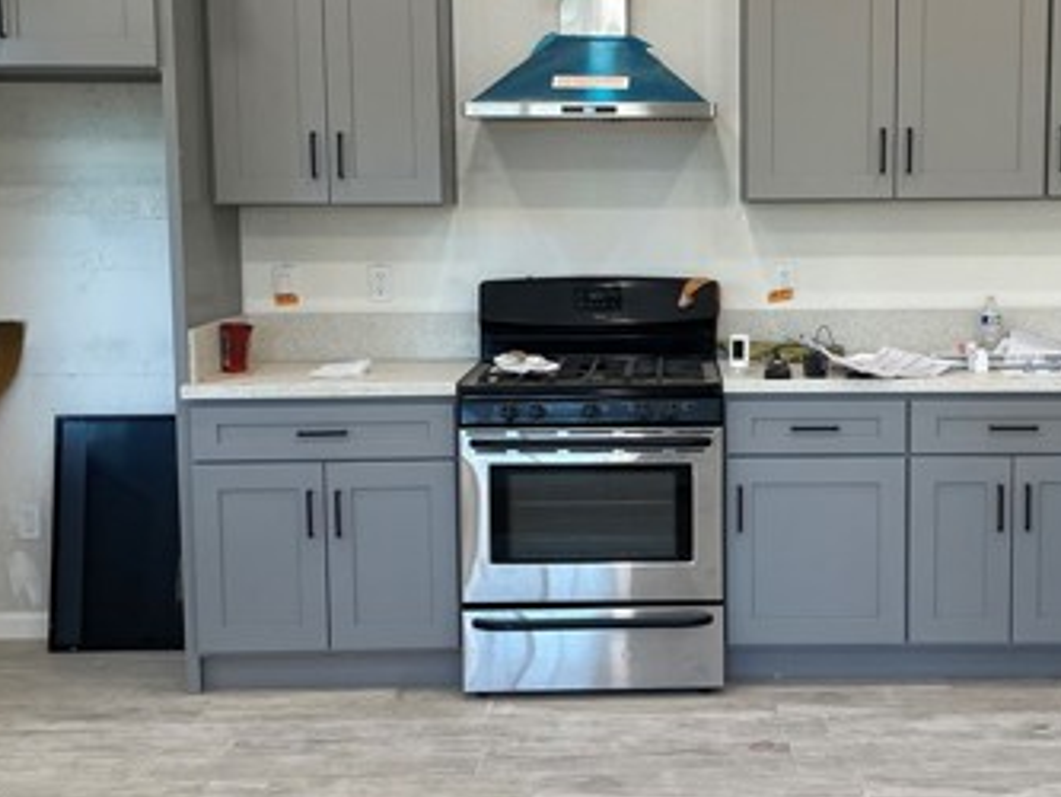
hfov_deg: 37.8
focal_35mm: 50
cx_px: 698
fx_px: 1533
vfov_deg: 29.1
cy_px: 347
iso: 100
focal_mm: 4.2
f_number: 1.6
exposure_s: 1/120
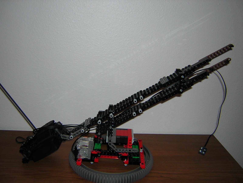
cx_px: 122
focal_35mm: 36
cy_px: 92
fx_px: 253
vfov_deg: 39.7
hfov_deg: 51.4
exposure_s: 1/60.1
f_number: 2.6
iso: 100
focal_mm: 4.7
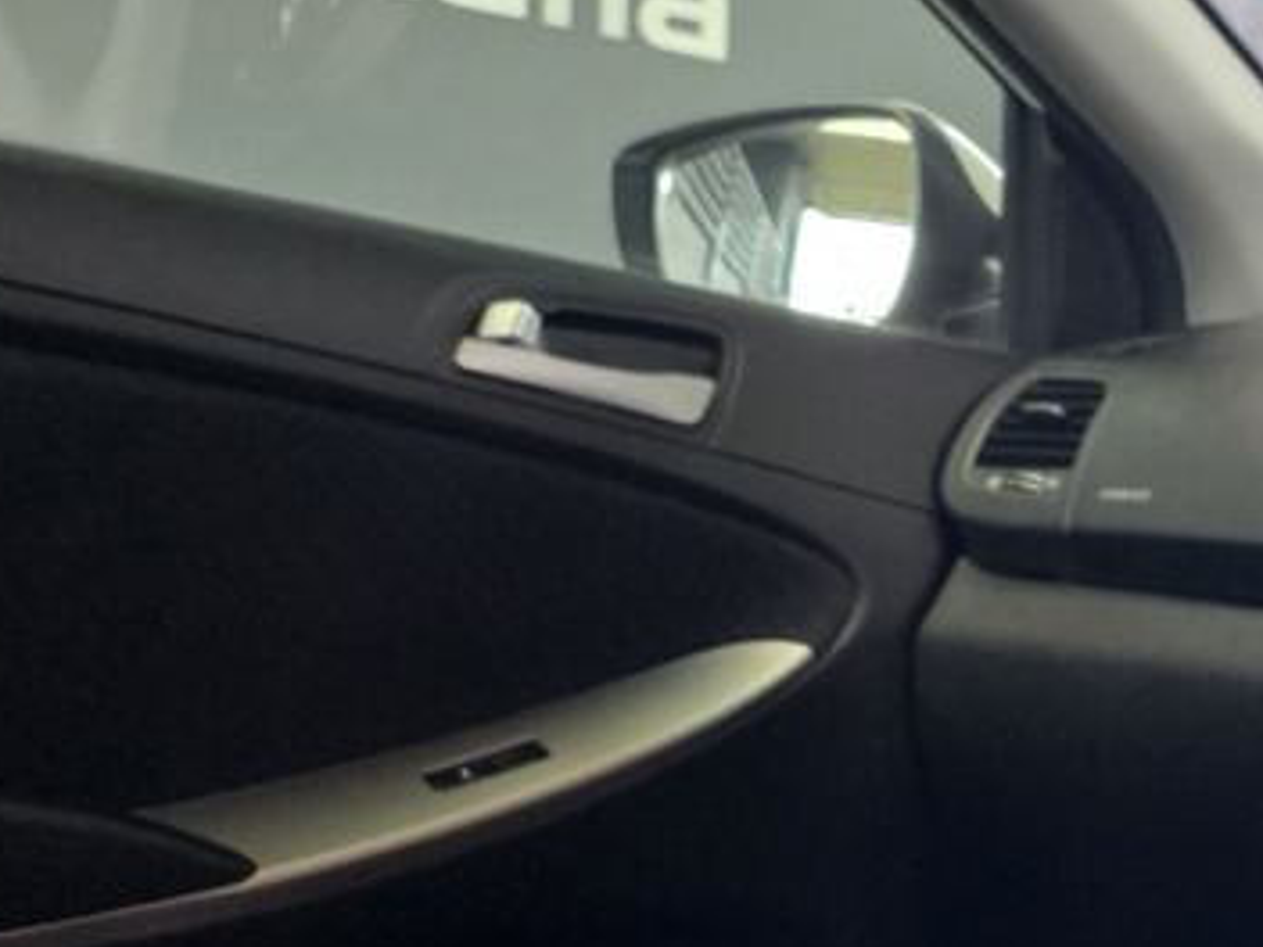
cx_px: 1611
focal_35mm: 67
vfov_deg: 21.8
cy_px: 682
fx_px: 2445
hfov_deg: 25.3
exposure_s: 1/100
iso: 500
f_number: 1.7
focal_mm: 6.25
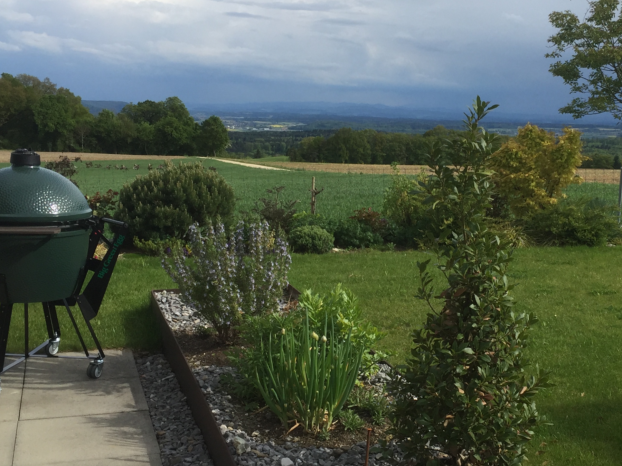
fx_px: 880
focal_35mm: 49
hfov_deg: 38.6
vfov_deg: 29.7
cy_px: 240
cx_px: 400
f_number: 2.2
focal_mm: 4.15
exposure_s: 1/1582
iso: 32
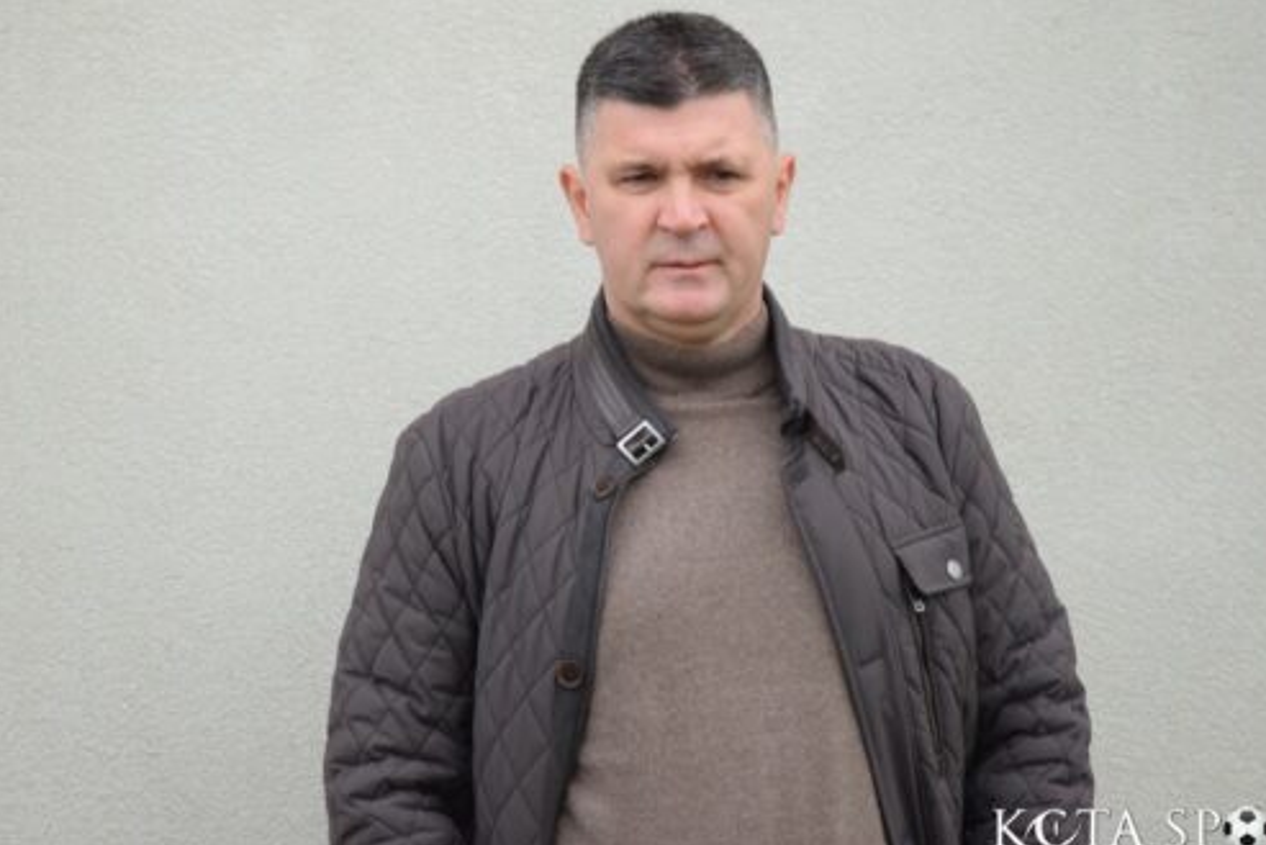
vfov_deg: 3.0
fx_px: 16180
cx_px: 542
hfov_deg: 4.5
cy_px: 326
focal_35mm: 460
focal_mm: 240
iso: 1600
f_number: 5.3
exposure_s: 1/800
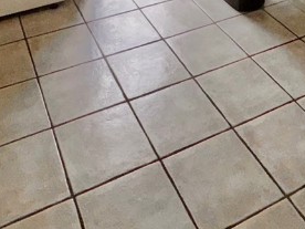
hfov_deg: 36.7
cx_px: 176
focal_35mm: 52
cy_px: -159
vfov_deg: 21.1
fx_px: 458
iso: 32
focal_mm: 2.22
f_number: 2.2
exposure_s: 1/277
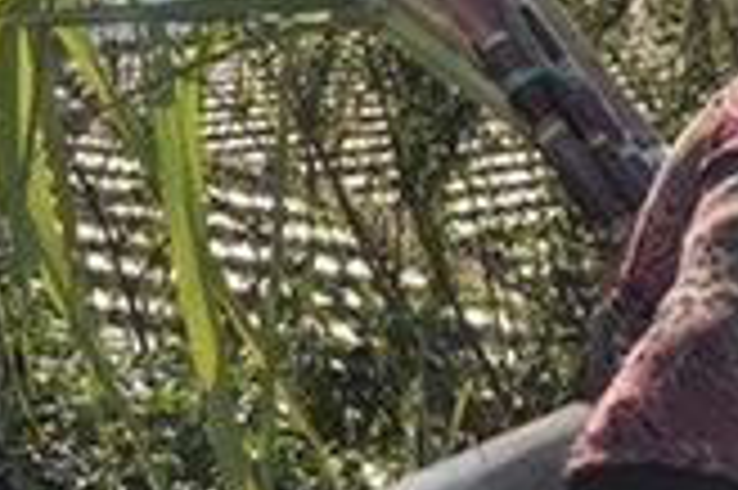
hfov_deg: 15.4
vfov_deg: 11.2
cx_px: 1161
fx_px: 2478
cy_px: 27
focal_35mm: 121
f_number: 13
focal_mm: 22
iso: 200
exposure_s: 1/200
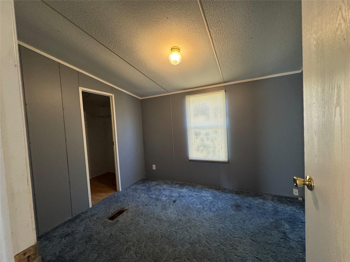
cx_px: 175
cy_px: 131
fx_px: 142
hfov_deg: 102.1
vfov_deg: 85.7
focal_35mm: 14
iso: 500
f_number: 2.2
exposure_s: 1/60
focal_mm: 2.22
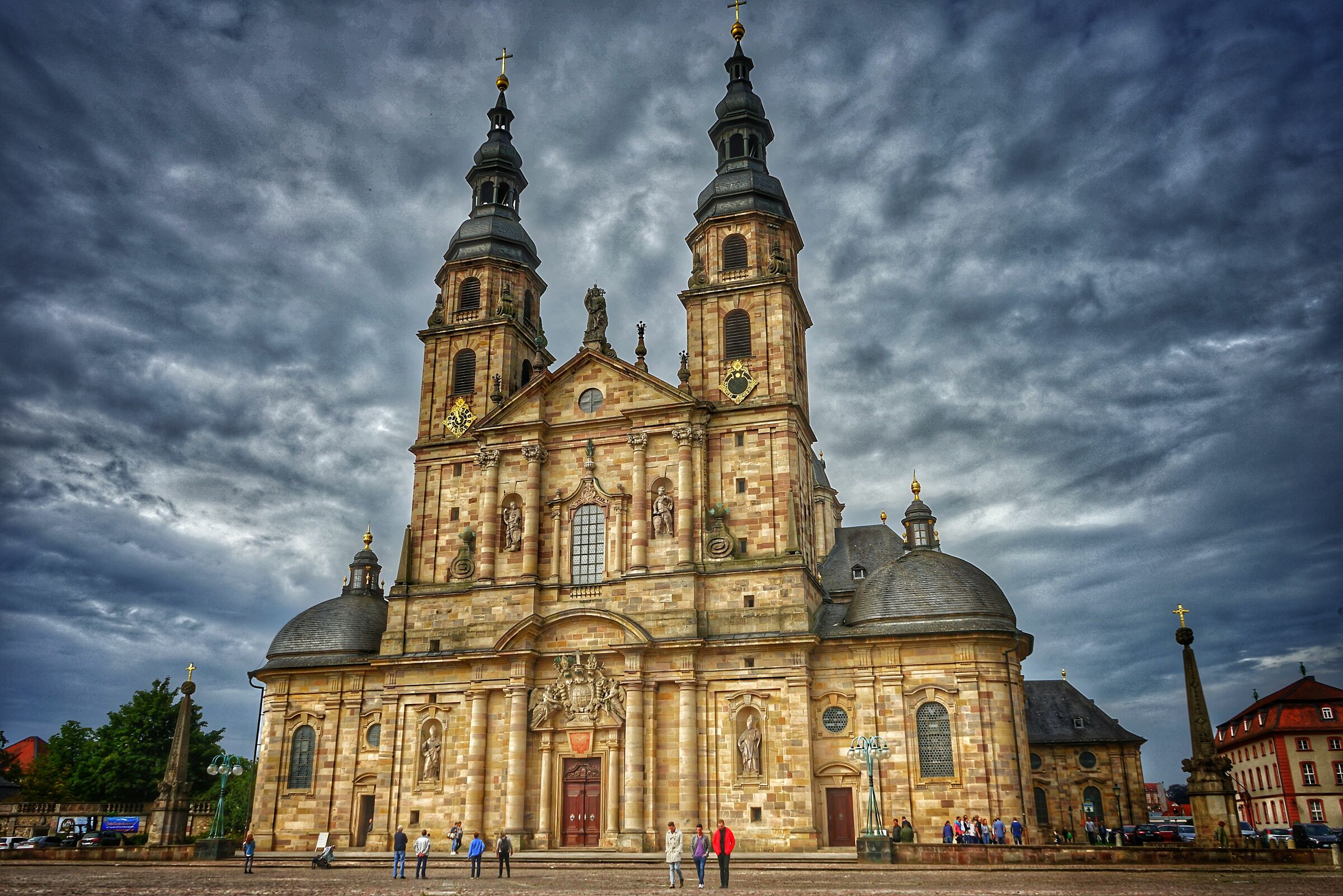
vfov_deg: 46.4
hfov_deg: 65.5
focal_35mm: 28
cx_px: 672
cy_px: 448
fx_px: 1044
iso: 100
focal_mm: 28
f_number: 14
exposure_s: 1/125
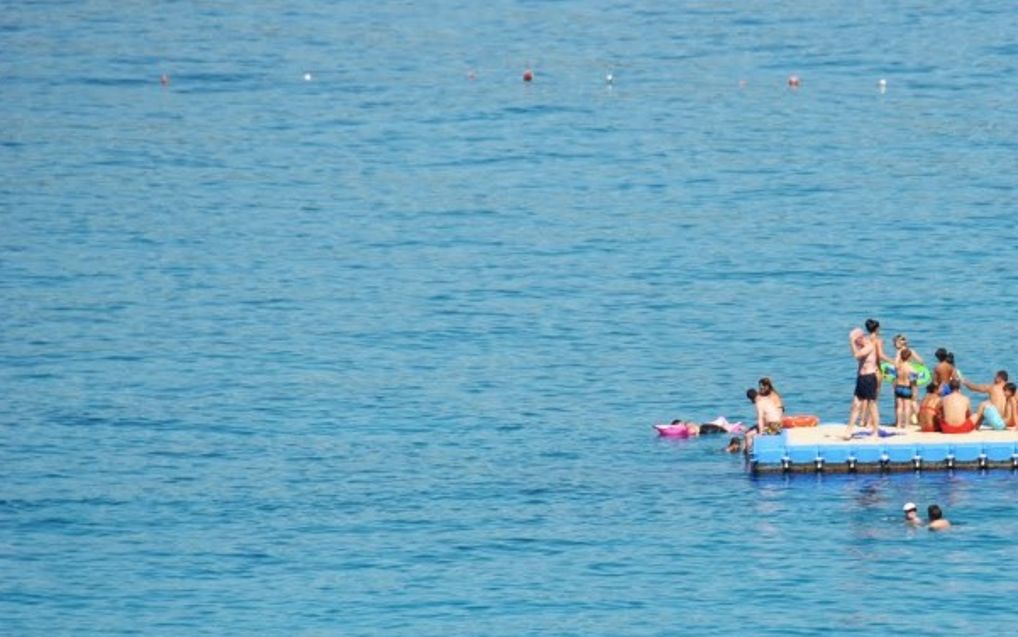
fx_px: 16207
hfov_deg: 3.6
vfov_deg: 2.3
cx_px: 926
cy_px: 405
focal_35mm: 584
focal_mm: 200
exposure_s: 1/1000
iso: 200
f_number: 5.6
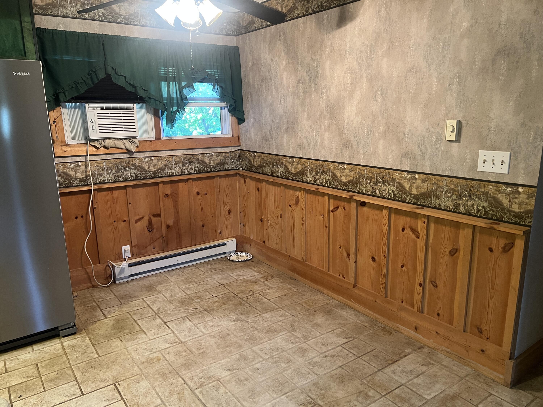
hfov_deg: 67.3
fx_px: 408
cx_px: 272
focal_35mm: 26
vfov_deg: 53.1
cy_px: 204
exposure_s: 1/60
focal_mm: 5.7
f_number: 1.5
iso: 250
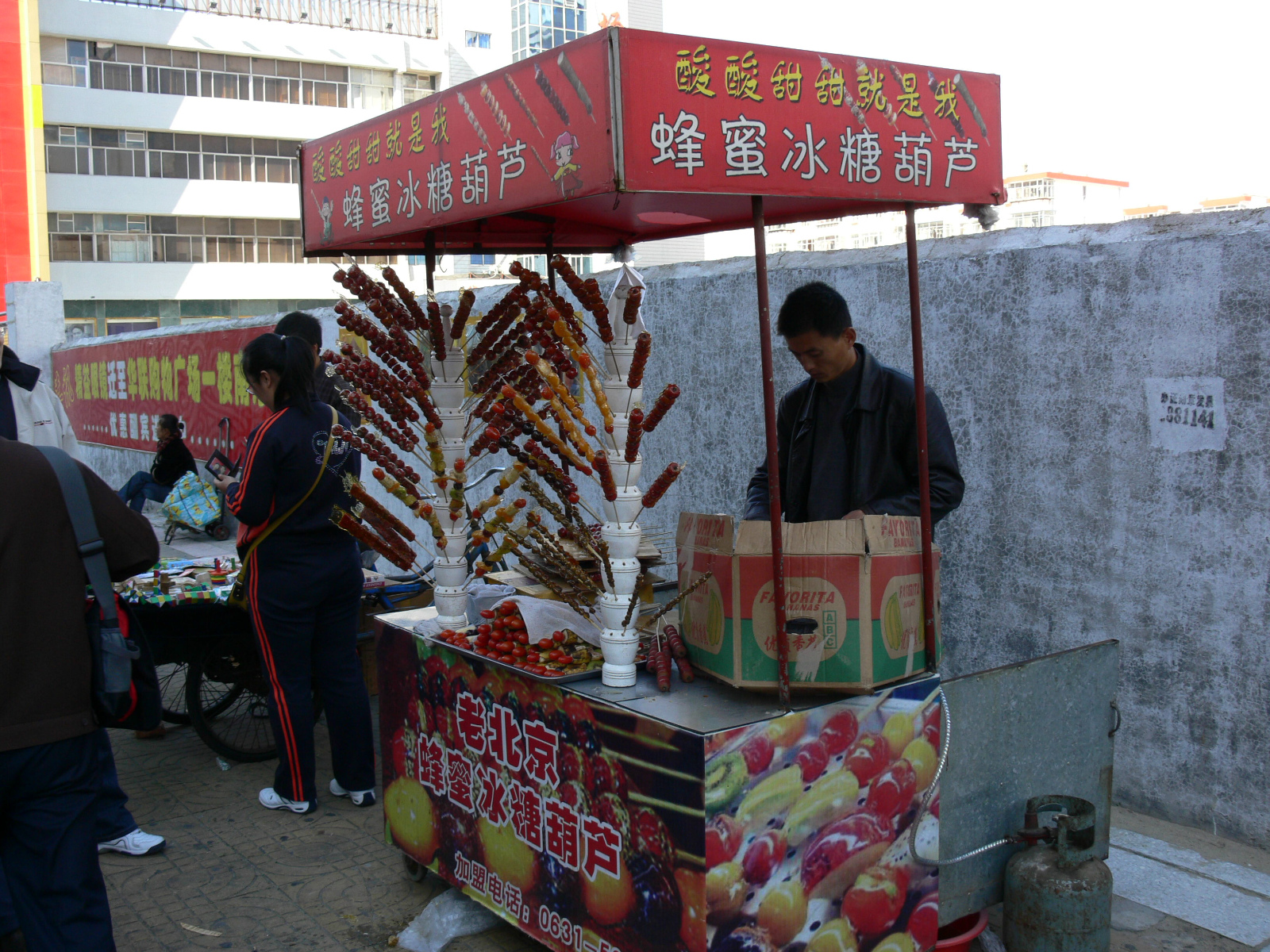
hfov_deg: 52.6
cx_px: 635
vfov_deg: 40.7
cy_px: 476
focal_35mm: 35
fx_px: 1284
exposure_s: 1/100
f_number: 4
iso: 80
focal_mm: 7.4
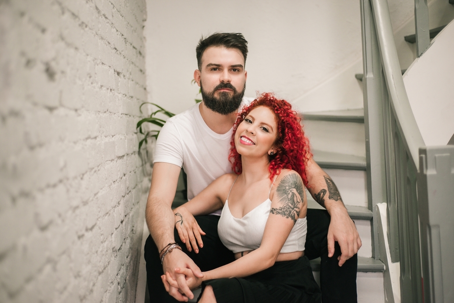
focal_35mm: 50
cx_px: 227
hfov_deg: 39.6
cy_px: 152
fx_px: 631
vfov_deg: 27.0
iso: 800
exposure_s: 1/200
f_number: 2.2
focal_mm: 50
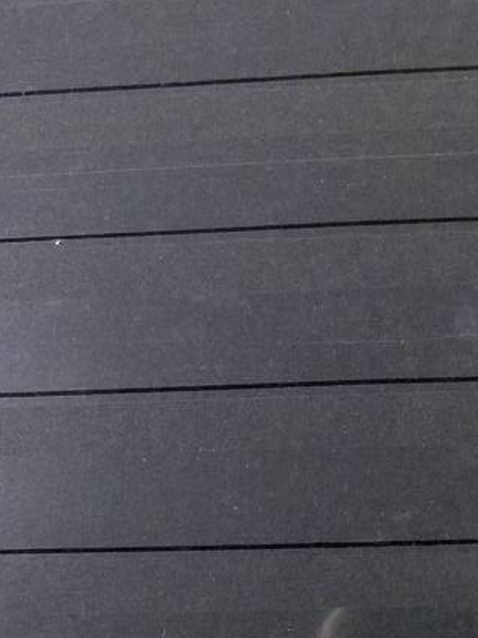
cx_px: 239
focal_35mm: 96
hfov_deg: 15.4
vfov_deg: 20.3
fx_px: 1768
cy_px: 460
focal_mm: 7
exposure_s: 1/60
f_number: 3.1
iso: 250
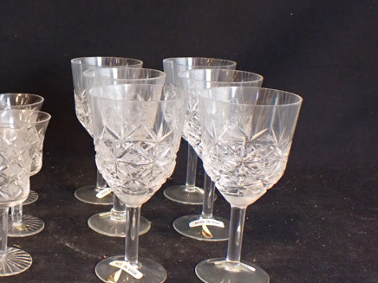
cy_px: 132
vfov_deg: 26.6
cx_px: 35
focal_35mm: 55
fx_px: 601
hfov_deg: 33.1
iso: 800
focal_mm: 5.4
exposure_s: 1/40
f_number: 2.3
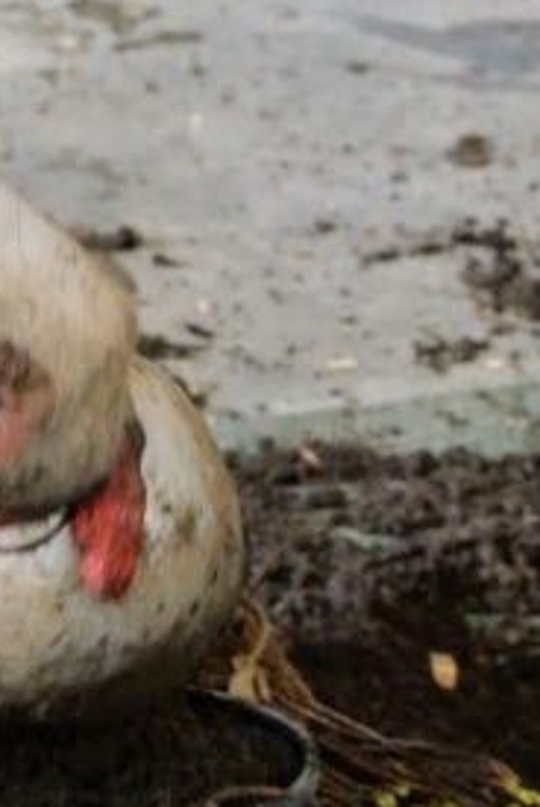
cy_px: -59
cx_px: -44
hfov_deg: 4.6
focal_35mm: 302
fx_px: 6777
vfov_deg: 6.8
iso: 640
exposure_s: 1/30
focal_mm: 30
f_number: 3.8
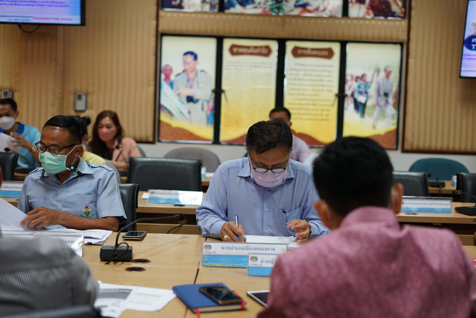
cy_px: 159
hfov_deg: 39.6
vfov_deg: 27.0
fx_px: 662
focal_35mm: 50
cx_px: 238
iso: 400
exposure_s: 1/160
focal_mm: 50
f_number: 2.2
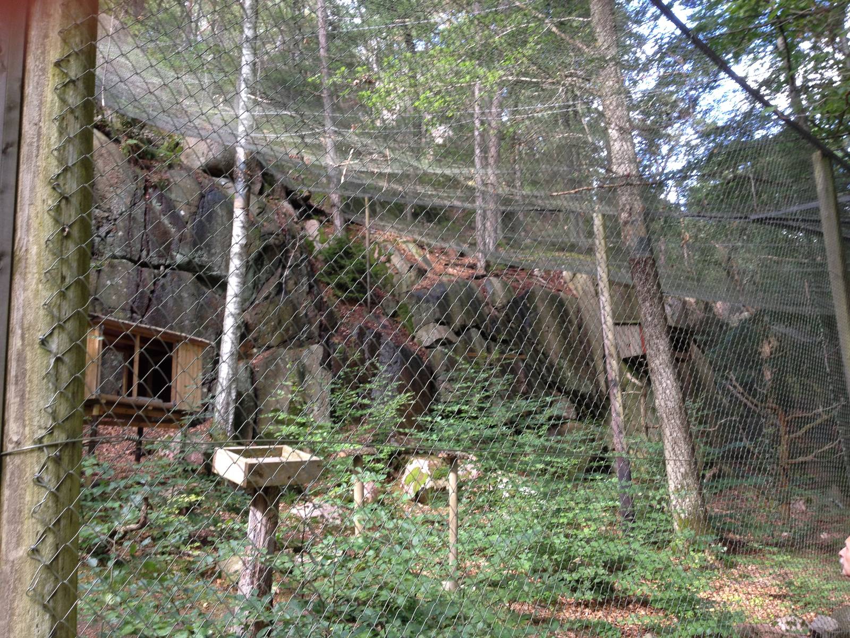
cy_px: 319
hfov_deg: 52.6
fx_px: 859
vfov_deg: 40.7
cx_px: 425
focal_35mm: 35
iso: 50
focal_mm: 4.28
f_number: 2.4
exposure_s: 1/30
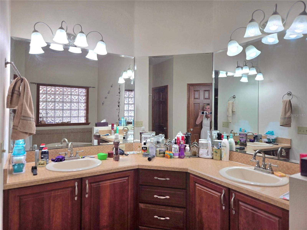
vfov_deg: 58.9
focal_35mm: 23
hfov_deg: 73.9
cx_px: 154
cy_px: 115
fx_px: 204
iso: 25
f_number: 1.8
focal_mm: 5.4
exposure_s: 1/147
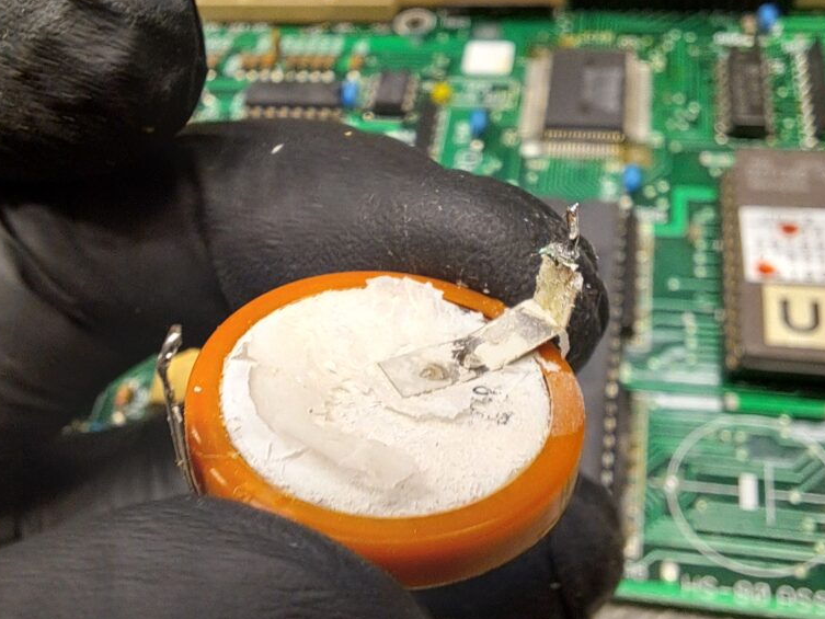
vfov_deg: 41.8
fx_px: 810
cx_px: 409
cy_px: 309
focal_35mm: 34
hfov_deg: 53.9
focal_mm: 2.13
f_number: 2.4
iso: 80
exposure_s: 1/33
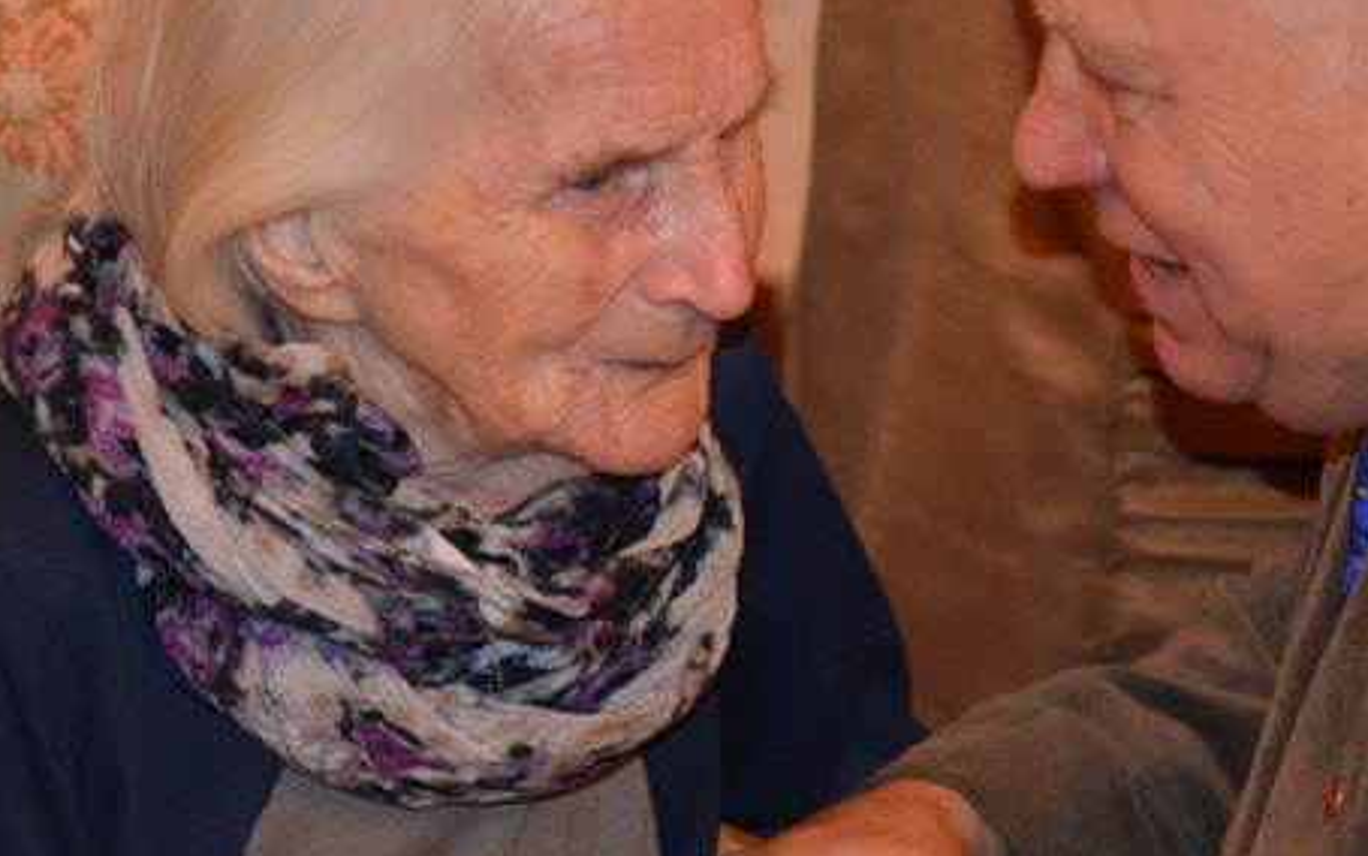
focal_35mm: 167
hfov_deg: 12.5
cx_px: 802
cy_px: 244
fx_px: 6228
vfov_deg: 7.9
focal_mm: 70
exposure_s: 1/60
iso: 3200
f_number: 4
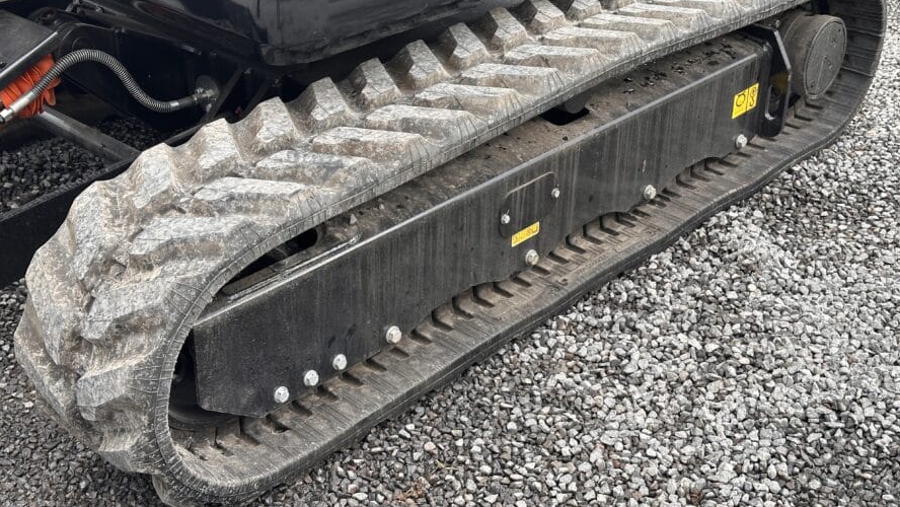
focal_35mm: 53
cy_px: 219
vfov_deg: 22.6
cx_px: 455
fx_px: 1265
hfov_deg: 39.2
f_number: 1.78
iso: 64
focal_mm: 6.86
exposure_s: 1/295
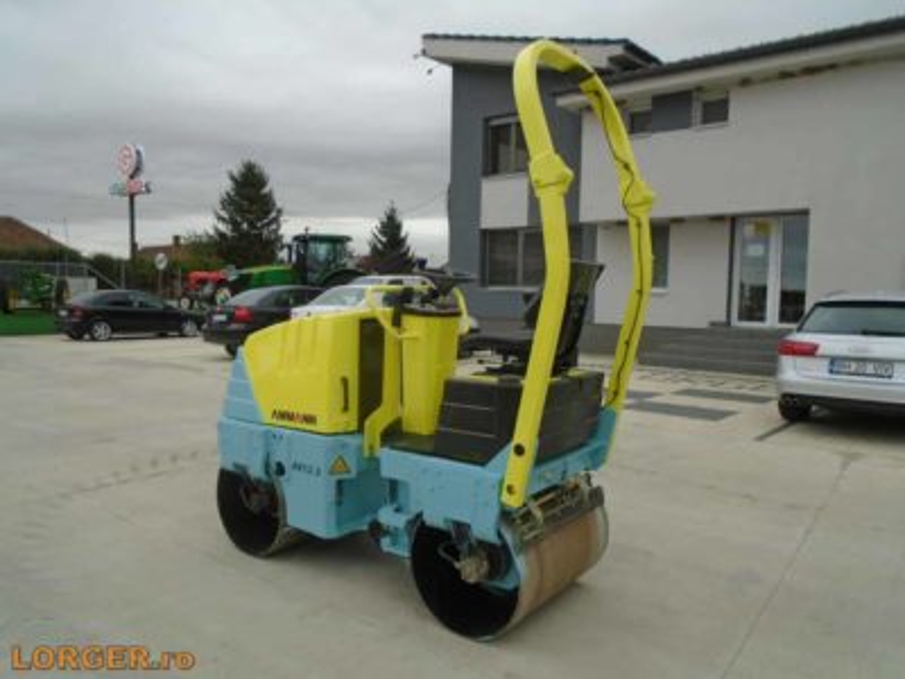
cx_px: 452
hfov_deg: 67.3
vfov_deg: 53.1
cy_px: 340
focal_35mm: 26
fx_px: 680
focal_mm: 4.6
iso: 100
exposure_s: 1/320
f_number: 3.2
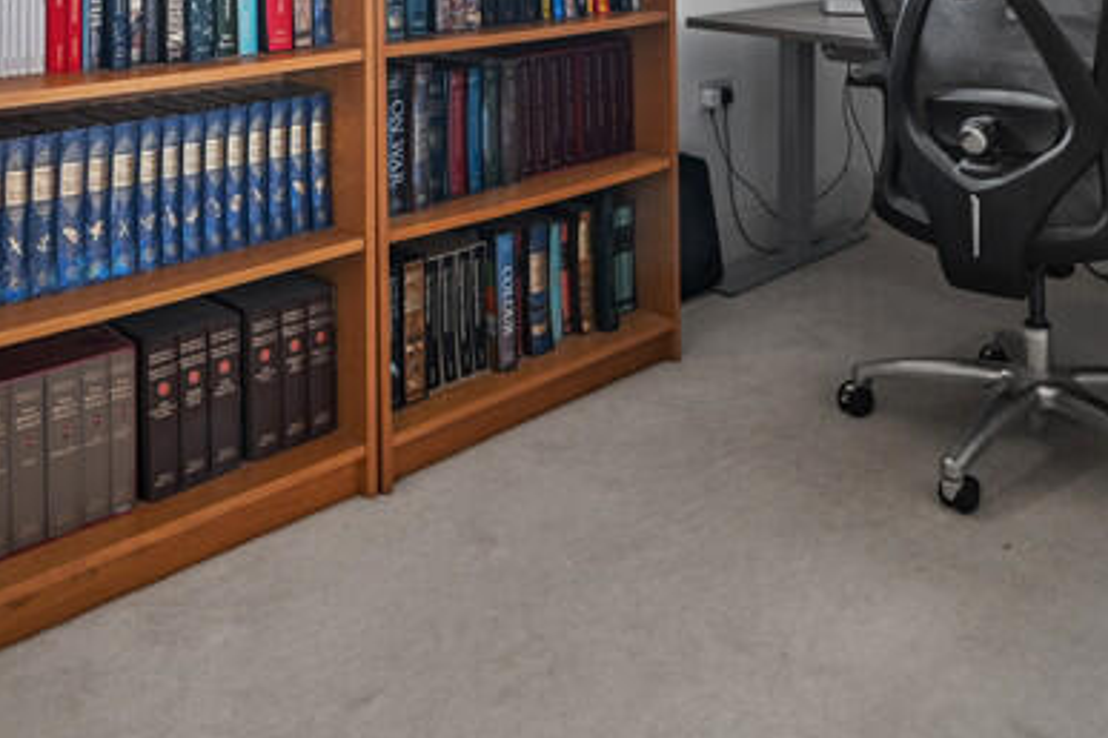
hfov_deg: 51.9
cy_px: -90
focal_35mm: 37
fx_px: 1139
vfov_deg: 31.5
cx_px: 544
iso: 400
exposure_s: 1
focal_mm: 14
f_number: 8
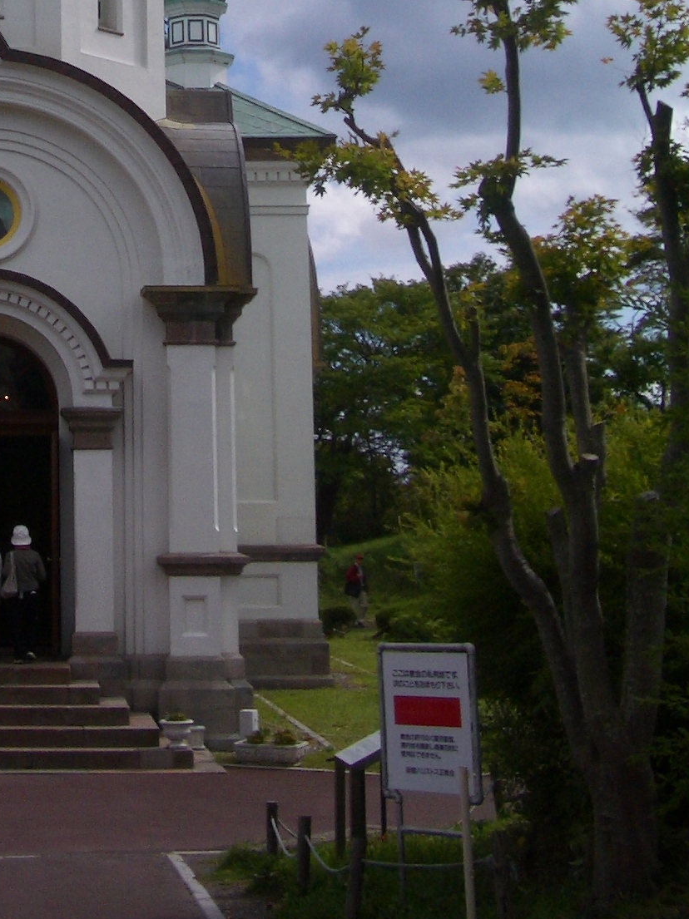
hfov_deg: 19.6
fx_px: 1938
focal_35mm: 73
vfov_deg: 25.4
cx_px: 4
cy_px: -1
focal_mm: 5.8
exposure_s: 1/1250
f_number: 4.3
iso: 50
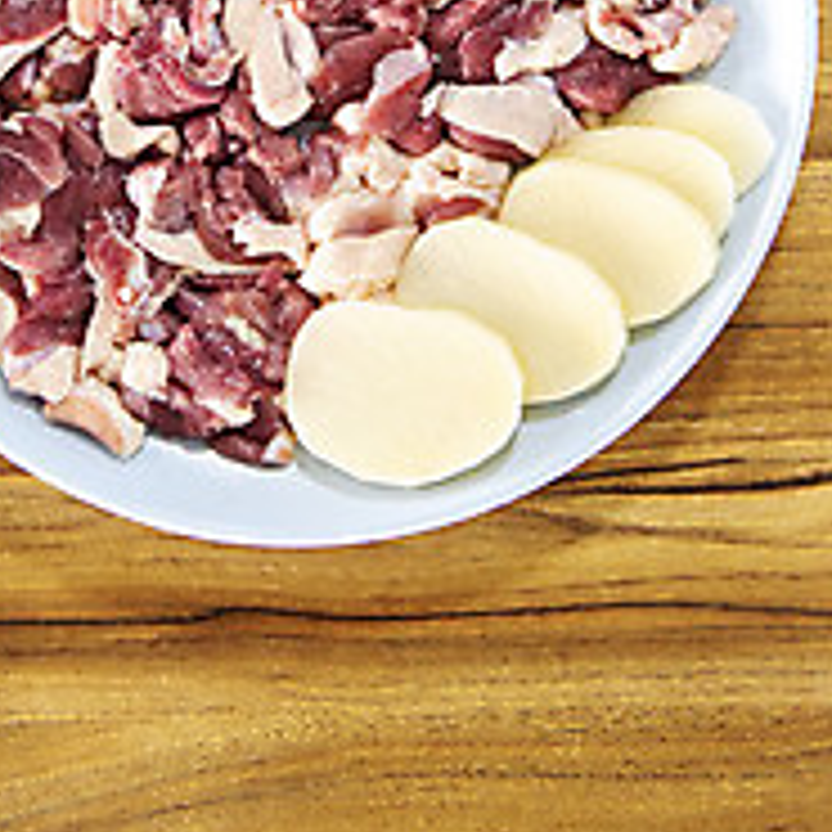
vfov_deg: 19.1
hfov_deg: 19.7
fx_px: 2393
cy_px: -13
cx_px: 286
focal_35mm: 88
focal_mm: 48
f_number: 5.6
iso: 800
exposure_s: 1/40
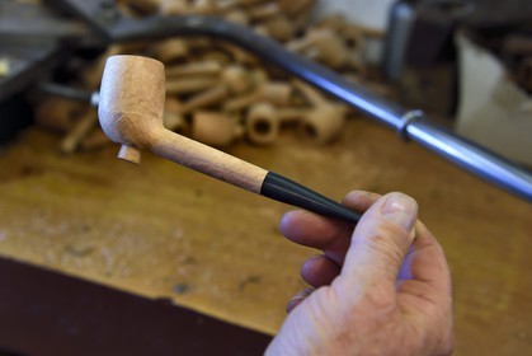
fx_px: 739
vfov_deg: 27.0
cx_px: 266
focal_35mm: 50
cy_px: 178
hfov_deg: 39.6
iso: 1600
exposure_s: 1/60
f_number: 5
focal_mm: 50
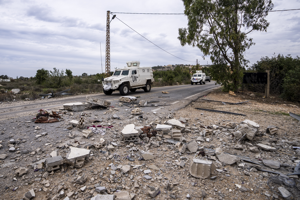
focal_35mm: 16
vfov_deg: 73.7
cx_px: 150
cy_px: 100
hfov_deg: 96.7
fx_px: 133
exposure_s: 1/800
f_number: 3.2
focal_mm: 16
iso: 160
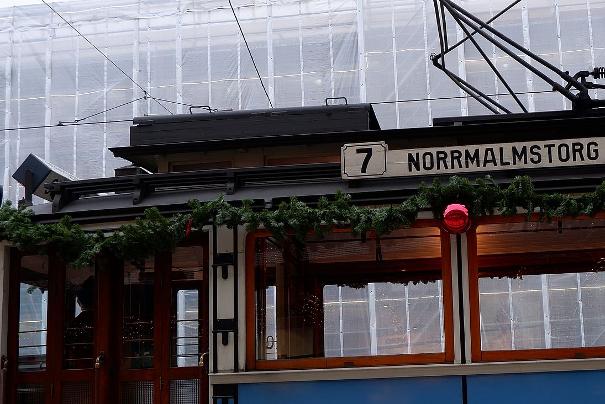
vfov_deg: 31.3
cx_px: 419
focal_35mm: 42
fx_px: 706
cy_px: 307
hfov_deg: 45.4
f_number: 3.5
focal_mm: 15.6
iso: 200
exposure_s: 1/85
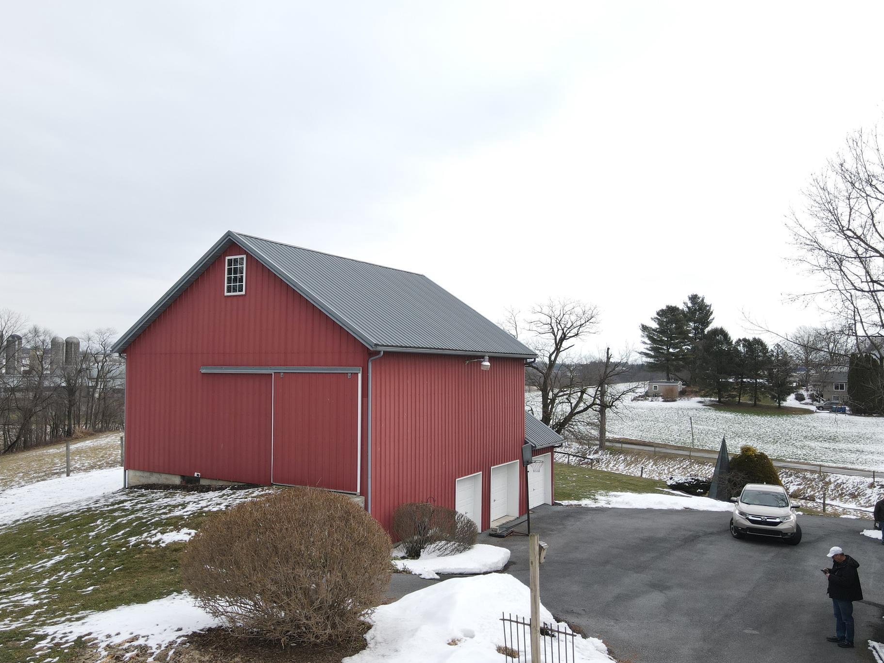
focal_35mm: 27
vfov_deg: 51.4
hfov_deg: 65.2
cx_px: 396
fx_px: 690
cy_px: 334
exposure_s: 1/400
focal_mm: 4.5
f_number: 2.8
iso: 100
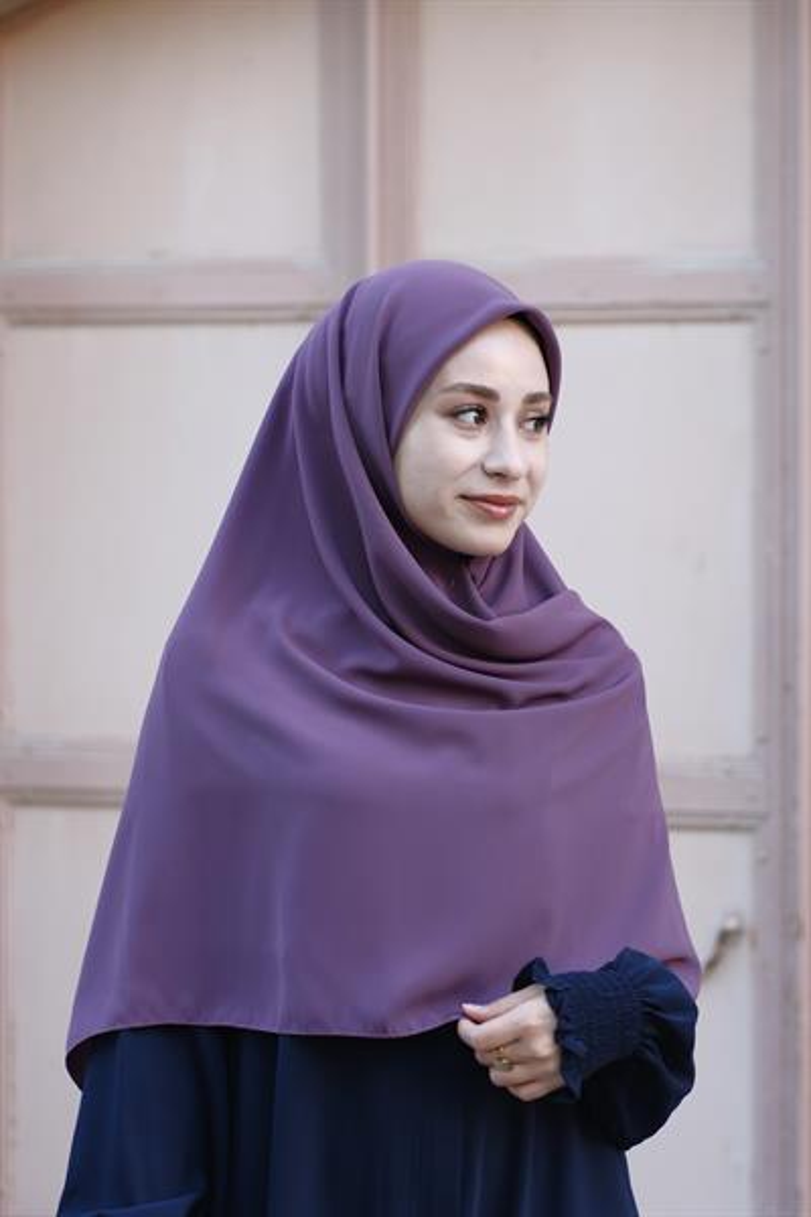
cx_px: 406
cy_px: 608
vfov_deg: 24.2
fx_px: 2838
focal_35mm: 84
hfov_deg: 16.3
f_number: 2.5
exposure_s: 1/125
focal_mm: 56
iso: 125
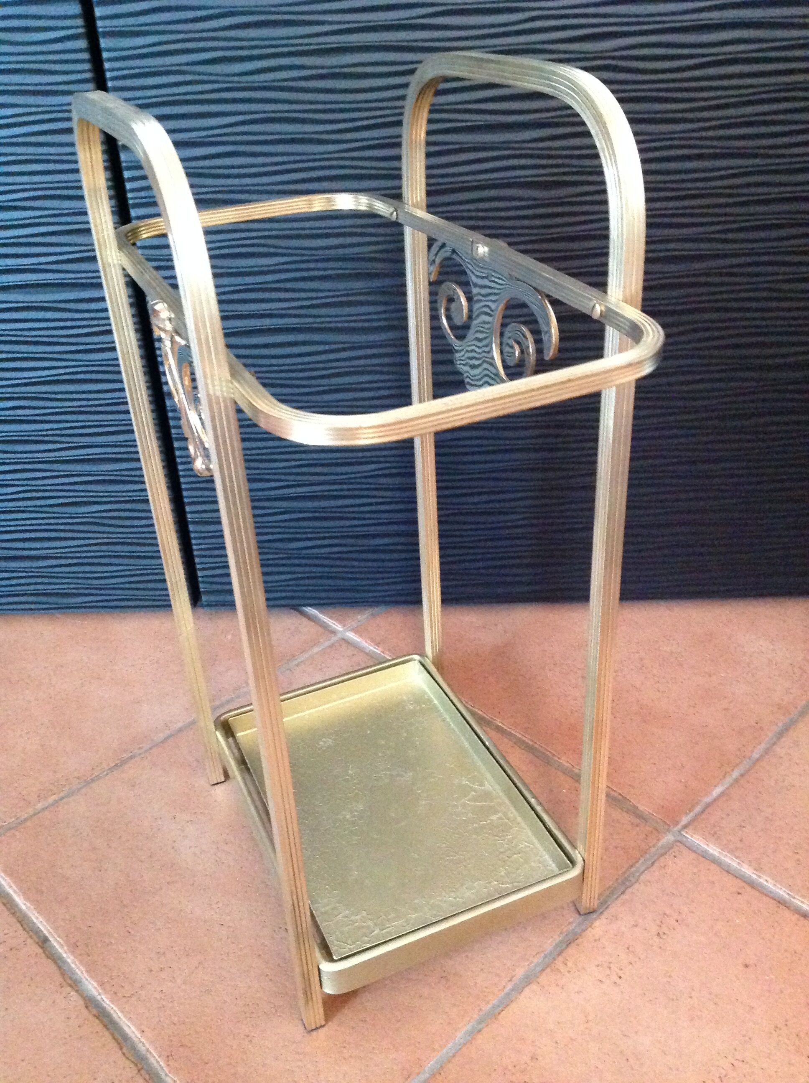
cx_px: 404
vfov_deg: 52.7
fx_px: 1094
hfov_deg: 40.6
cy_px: 542
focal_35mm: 35
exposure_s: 1/15
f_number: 2.4
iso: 800
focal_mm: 4.28
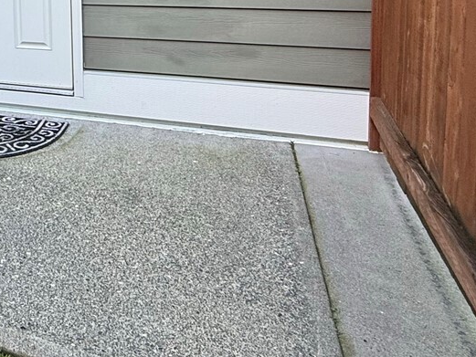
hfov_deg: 35.7
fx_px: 591
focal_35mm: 43
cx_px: -76
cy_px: -23
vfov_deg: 30.5
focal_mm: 2.22
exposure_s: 1/99
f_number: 2.2
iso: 64
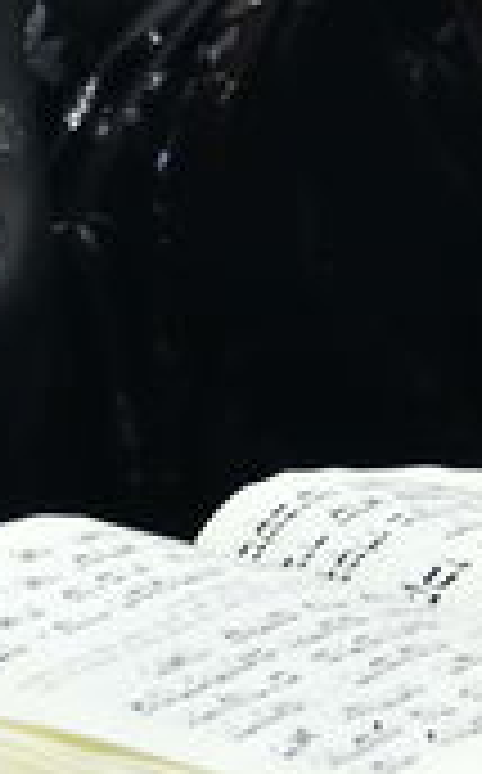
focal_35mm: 1013
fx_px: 21363
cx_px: -802
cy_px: -898
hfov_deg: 1.3
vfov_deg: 2.1
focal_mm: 122
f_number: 5.6
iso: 800
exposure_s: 1/200
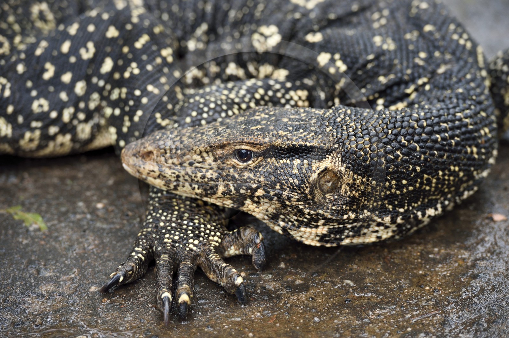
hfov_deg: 10.3
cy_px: 169
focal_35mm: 200
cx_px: 254
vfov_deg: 6.9
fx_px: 2825
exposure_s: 1/100
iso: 800
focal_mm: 200
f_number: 5.6
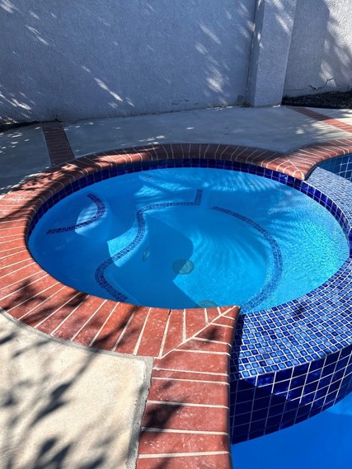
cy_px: 253
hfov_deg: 51.3
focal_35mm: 27
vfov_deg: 65.2
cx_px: 190
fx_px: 366
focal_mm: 6.86
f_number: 1.78
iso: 80
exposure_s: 1/2660
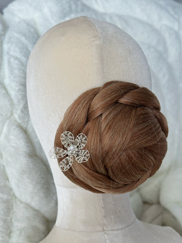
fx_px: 336
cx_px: 91
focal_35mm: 48
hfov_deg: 30.3
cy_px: 122
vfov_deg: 39.7
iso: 64
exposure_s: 1/121
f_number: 1.78
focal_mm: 6.86
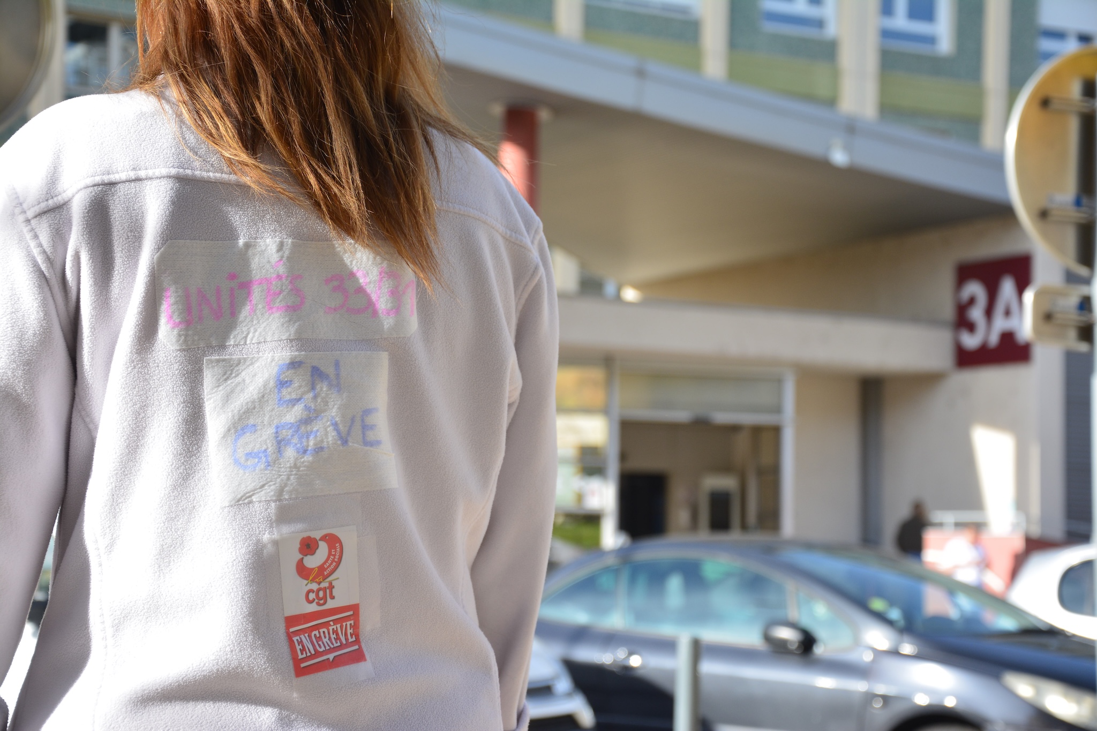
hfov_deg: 26.0
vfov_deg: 17.5
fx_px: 2376
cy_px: 366
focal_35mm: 78
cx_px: 548
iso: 250
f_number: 5
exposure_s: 1/400
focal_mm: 52
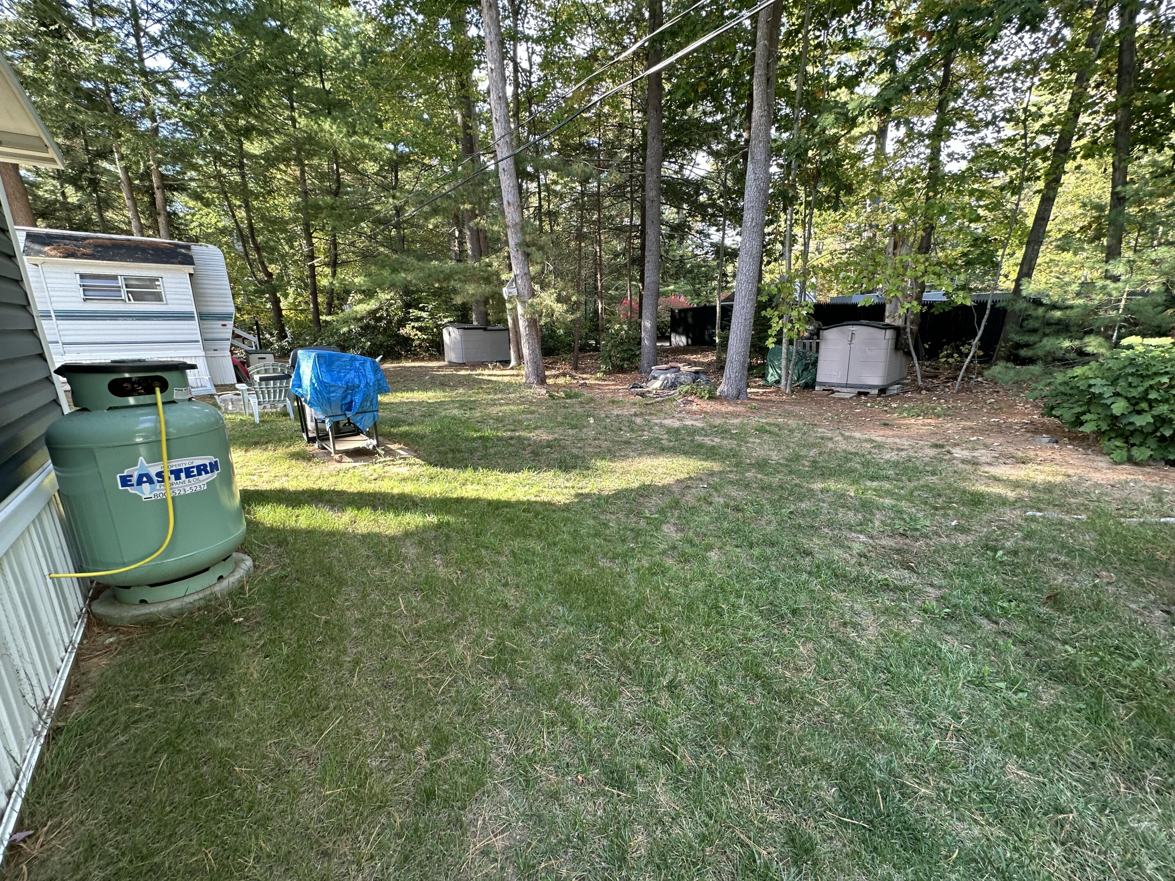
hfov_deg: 102.1
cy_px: 440
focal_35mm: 14
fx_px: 475
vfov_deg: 85.7
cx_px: 588
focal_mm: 2.22
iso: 64
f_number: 2.2
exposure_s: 1/99
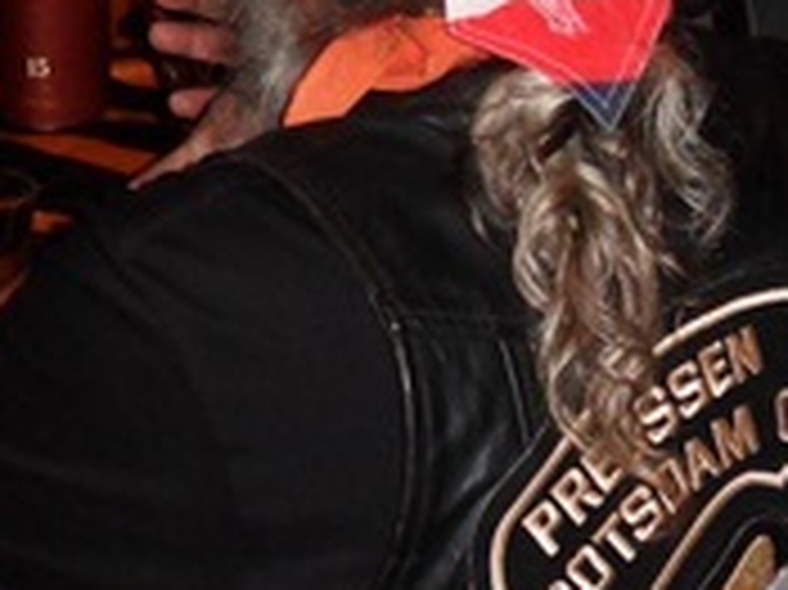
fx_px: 2662
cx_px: -126
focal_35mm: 117
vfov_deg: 12.4
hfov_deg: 16.2
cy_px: -72
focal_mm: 5.6
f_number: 3.7
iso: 200
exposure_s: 1/30
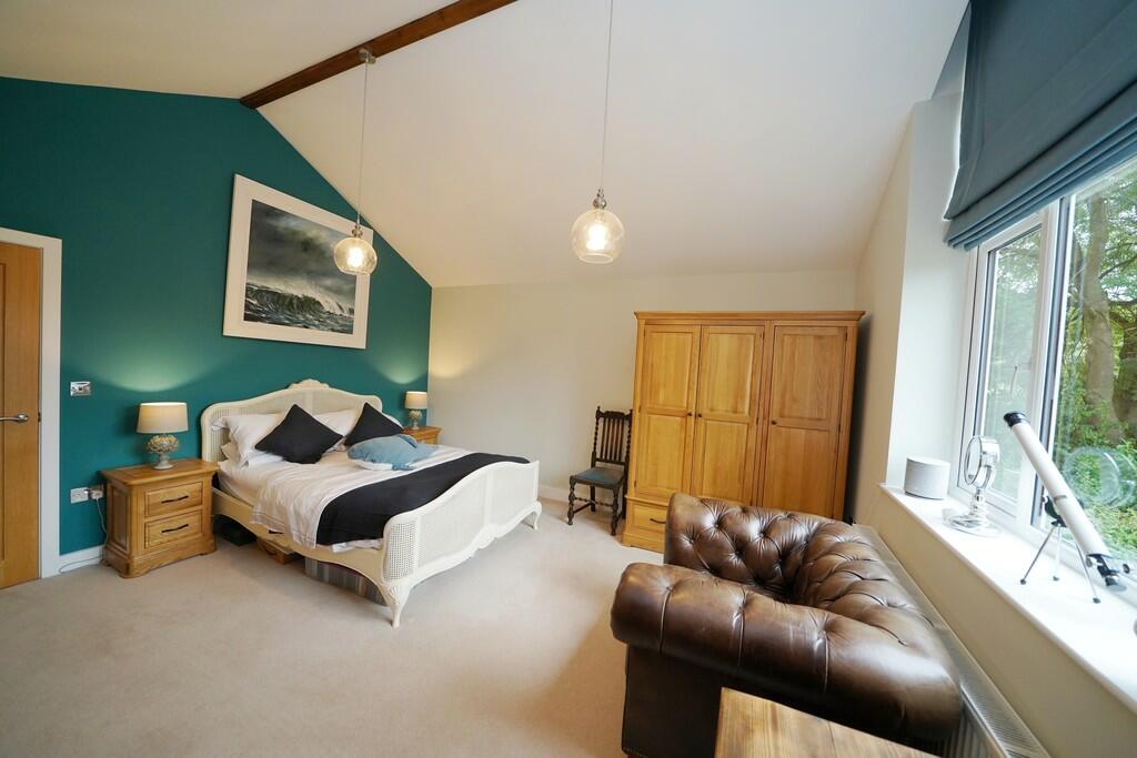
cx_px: 568
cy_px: 379
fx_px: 379
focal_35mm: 12
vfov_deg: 90.0
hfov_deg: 112.6
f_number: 4
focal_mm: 12
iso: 1600
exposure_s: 1/160
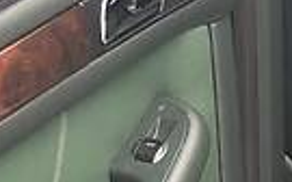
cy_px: 72
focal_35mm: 176
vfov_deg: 7.4
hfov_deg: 11.6
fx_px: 1399
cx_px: 363
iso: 32
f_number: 1.8
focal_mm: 4
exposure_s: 1/30
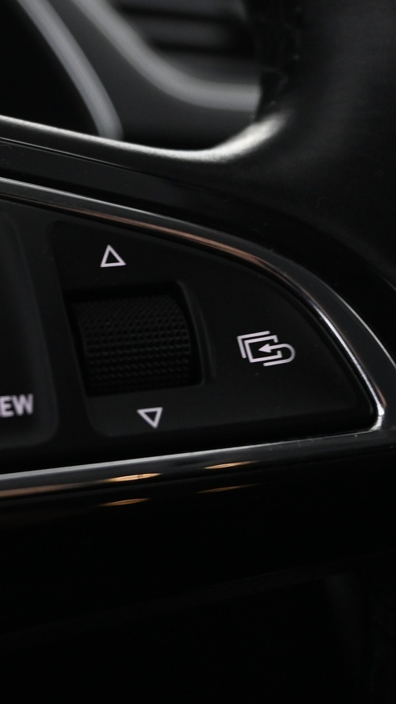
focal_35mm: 65
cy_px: 331
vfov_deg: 32.1
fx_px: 1222
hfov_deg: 18.3
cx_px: 110
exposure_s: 1/20
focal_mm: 22.5
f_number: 4
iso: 1600
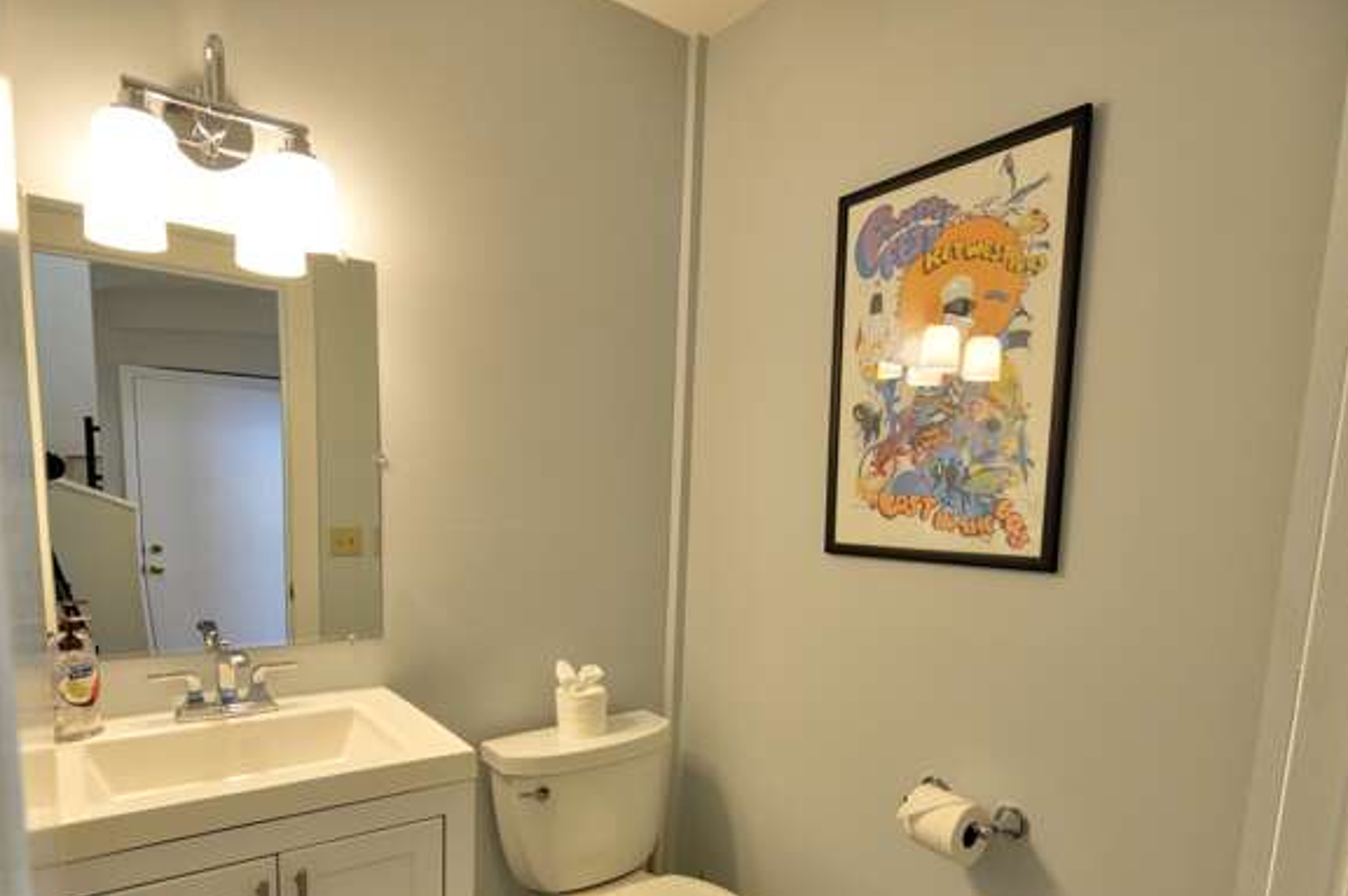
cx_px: 690
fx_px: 748
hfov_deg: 84.0
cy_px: 587
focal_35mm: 20
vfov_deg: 60.6
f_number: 8
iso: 400
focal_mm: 10
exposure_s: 1/25
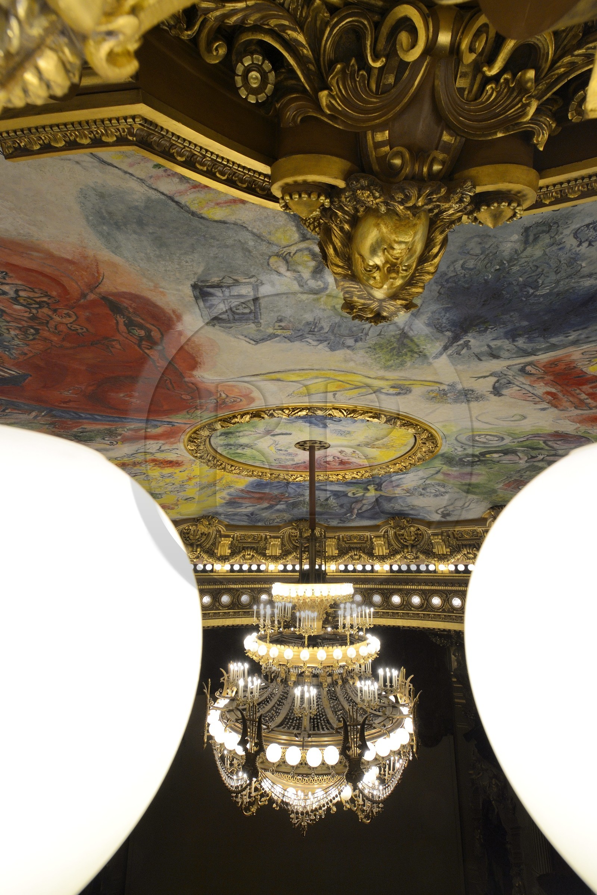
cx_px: 298
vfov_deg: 104.3
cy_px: 448
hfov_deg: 81.2
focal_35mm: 14
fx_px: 348
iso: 800
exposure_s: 1/25
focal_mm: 14
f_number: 9
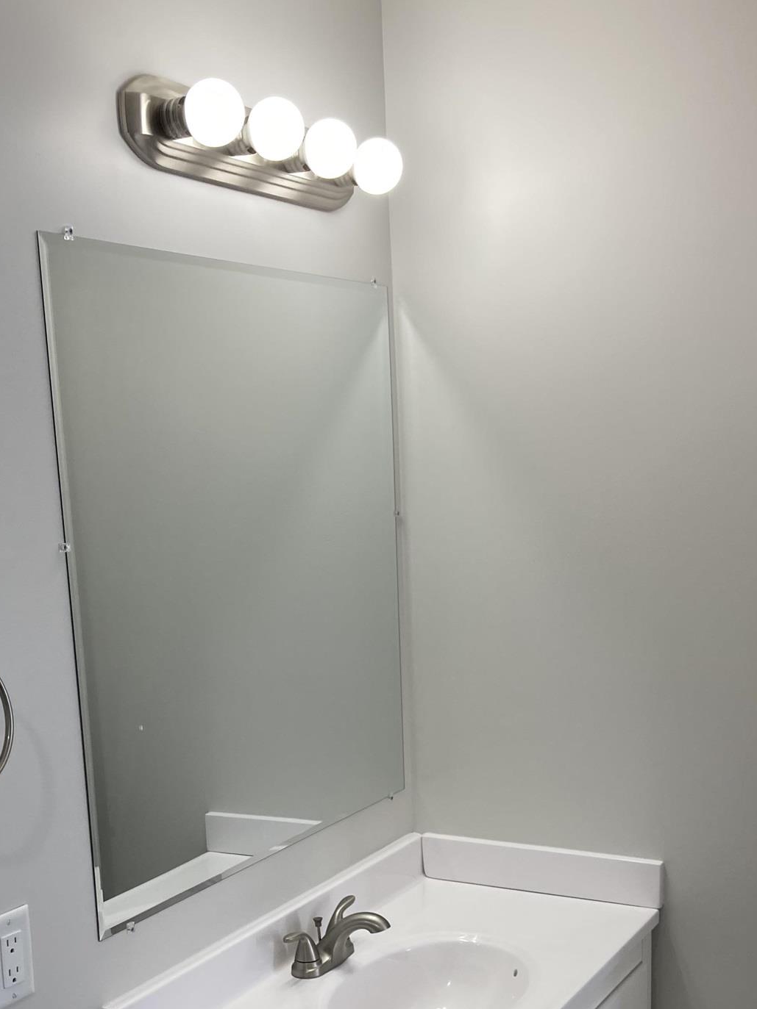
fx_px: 1371
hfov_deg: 30.8
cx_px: 311
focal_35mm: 47
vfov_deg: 39.3
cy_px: 764
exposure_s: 1/120
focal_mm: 3.99
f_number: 1.8
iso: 64
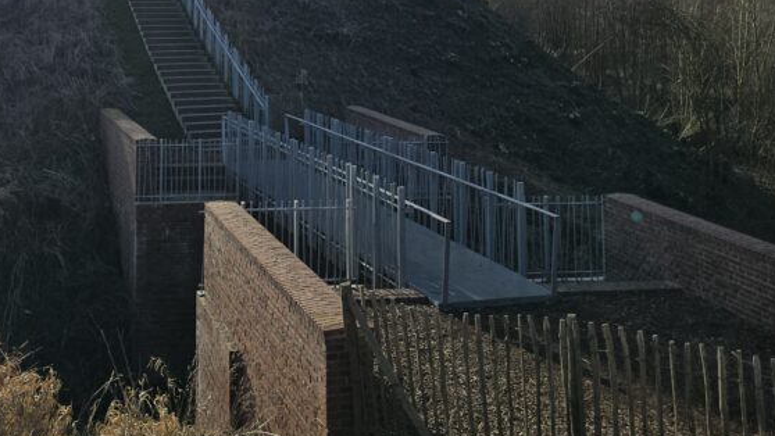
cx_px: 204
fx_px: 945
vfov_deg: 23.8
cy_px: -81
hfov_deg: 43.3
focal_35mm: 46
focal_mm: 6.3
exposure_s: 1/3399
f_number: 1.7
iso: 12
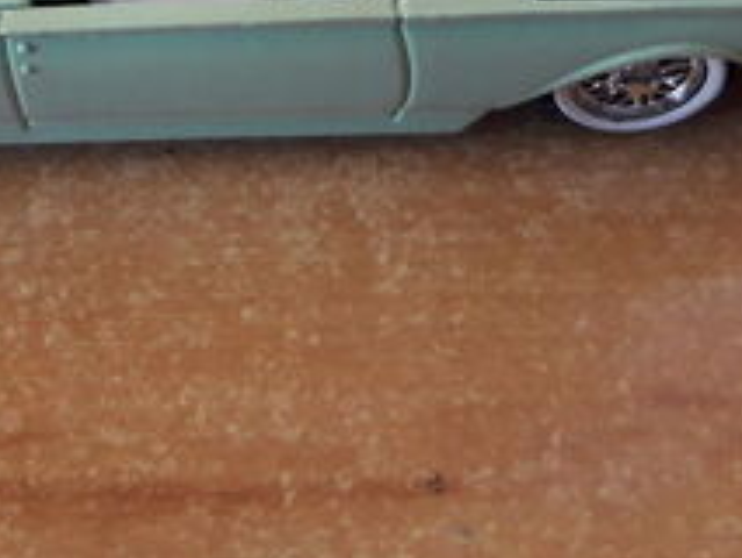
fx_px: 1351
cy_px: -56
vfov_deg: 22.0
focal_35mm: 63
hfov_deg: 30.2
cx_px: 185
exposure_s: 1/33
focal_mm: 3.7
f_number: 1.9
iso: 160
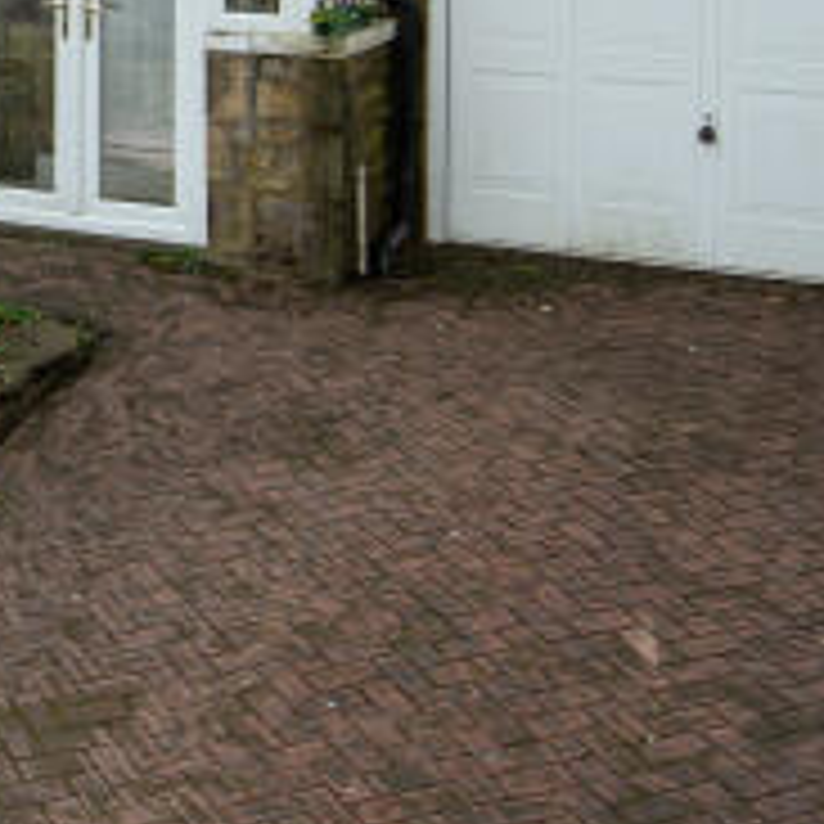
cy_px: -133
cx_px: -286
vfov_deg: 21.3
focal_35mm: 76
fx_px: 2047
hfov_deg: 20.5
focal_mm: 16
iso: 100
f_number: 8
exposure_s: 1/250
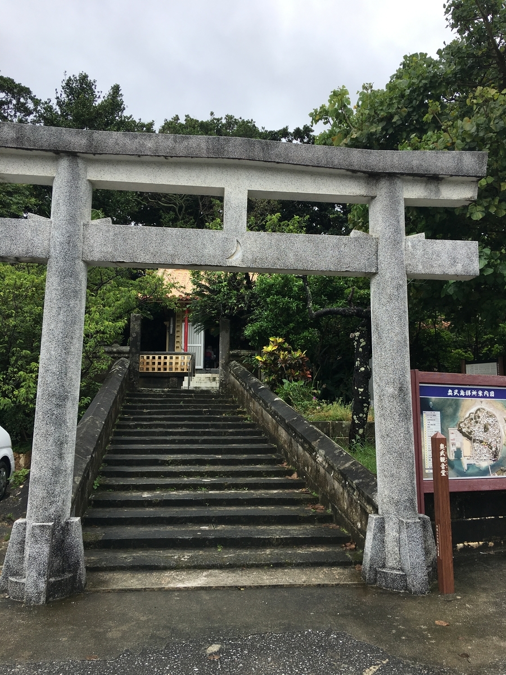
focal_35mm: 29
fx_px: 565
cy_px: 338
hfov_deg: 48.2
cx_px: 253
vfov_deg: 61.7
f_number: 2.2
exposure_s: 1/657
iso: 25
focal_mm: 4.15
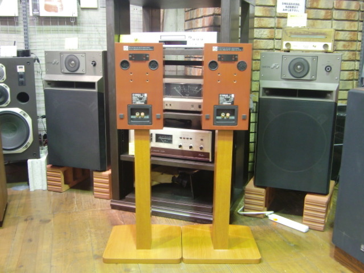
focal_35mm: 39
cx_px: 182
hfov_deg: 47.9
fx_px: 410
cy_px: 136
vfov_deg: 36.8
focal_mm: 6.9
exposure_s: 1/6
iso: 200
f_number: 3
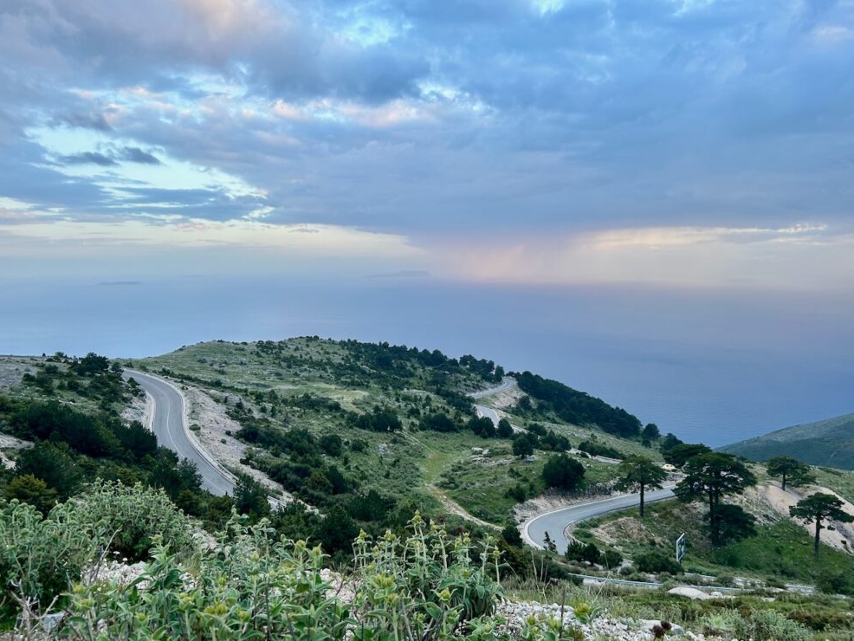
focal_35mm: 27
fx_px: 666
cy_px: 312
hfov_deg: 65.3
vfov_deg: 51.4
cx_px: 426
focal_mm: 5.7
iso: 40
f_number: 1.5
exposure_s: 1/236
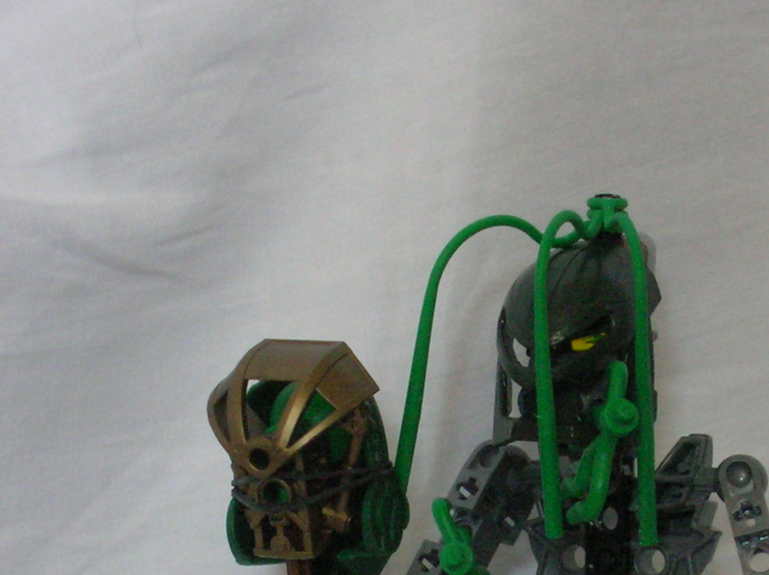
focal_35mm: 160
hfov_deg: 12.4
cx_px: 426
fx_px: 3551
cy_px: 624
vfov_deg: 9.2
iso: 200
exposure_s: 1/3.4
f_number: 3.9
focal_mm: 11.7
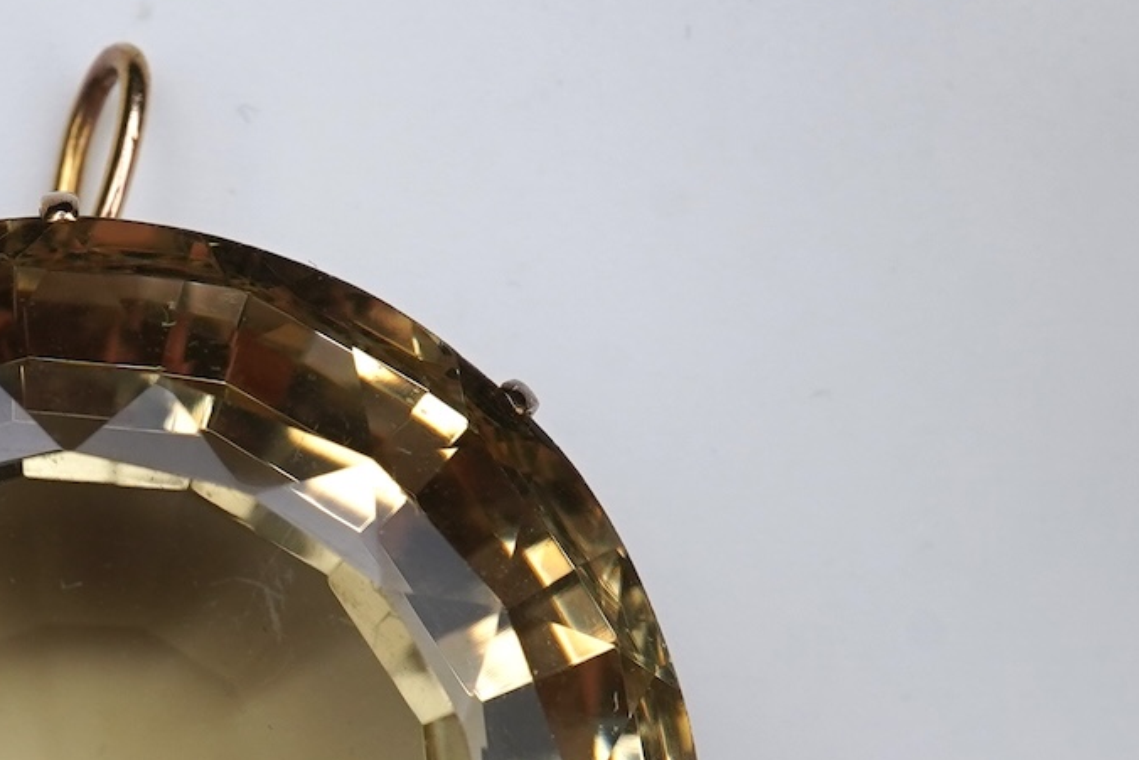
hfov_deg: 15.5
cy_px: 811
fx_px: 4145
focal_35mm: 131
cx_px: 103
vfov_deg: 10.4
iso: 320
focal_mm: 30
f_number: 18
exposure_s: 1/125
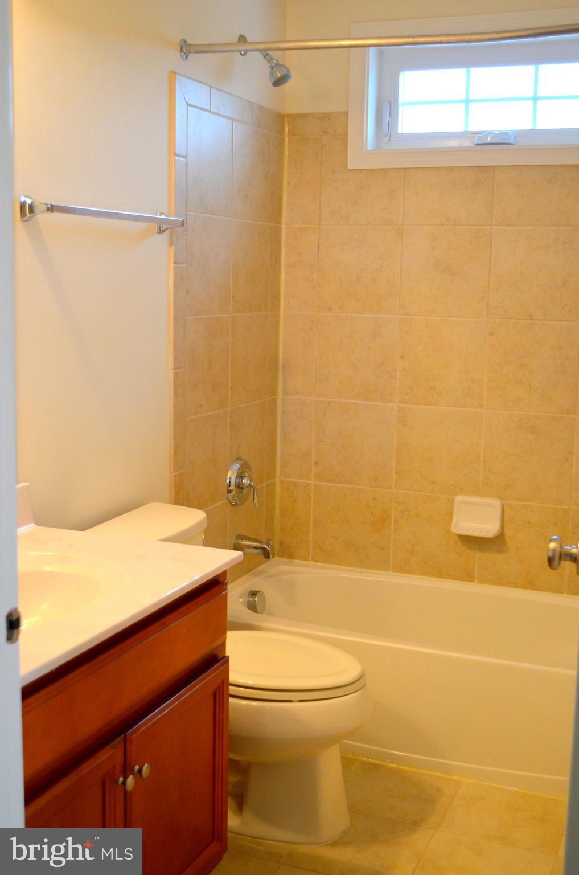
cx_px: 290
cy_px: 438
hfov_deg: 30.7
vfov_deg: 45.0
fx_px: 1054
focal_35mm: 44
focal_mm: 29
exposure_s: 1/60
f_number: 4.5
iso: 720
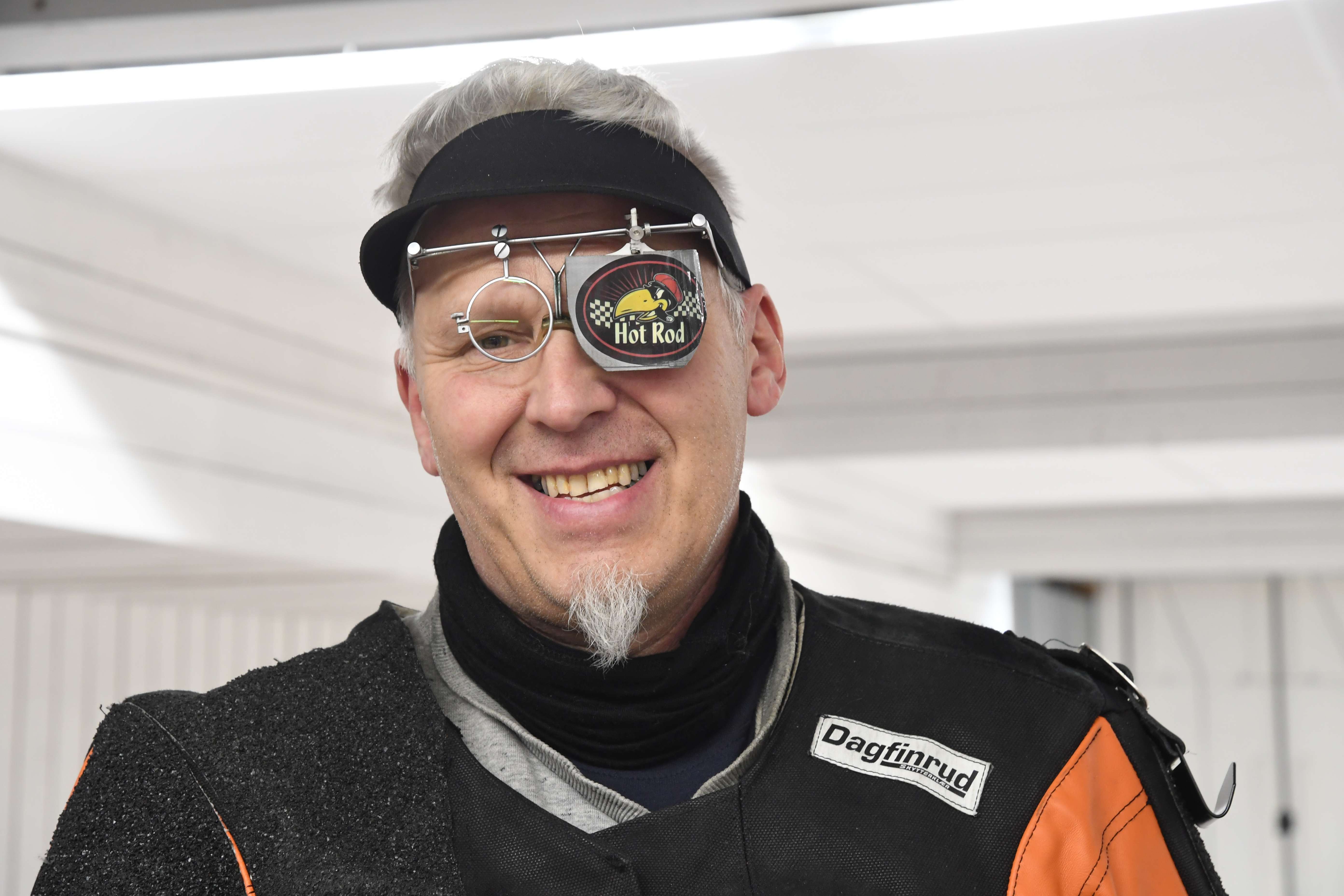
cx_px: 672
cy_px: 448
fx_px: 2912
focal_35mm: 78
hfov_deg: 26.0
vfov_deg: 17.5
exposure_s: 1/125
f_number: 5.6
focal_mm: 52
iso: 1600
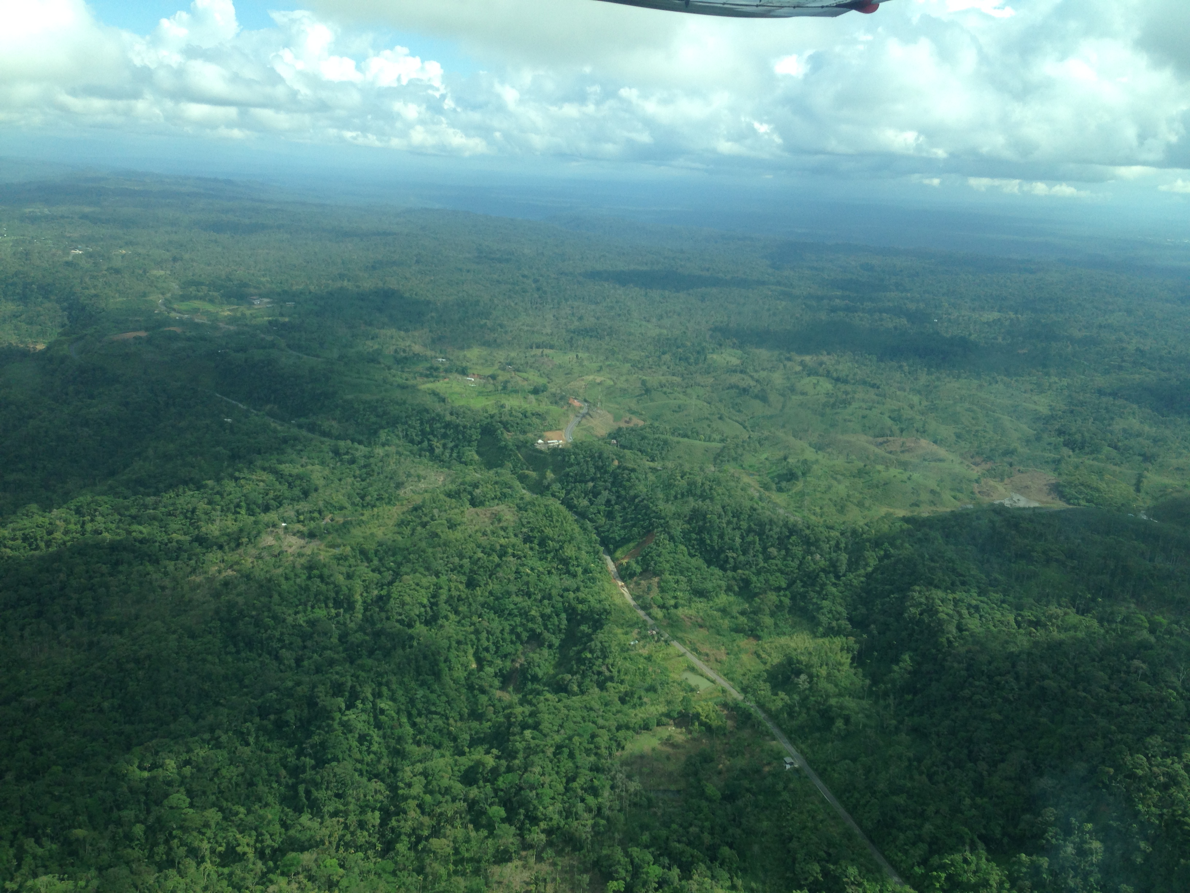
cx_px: 595
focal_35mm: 33
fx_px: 1134
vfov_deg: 42.9
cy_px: 446
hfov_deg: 55.4
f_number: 2.4
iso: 50
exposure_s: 1/1004
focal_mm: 4.12
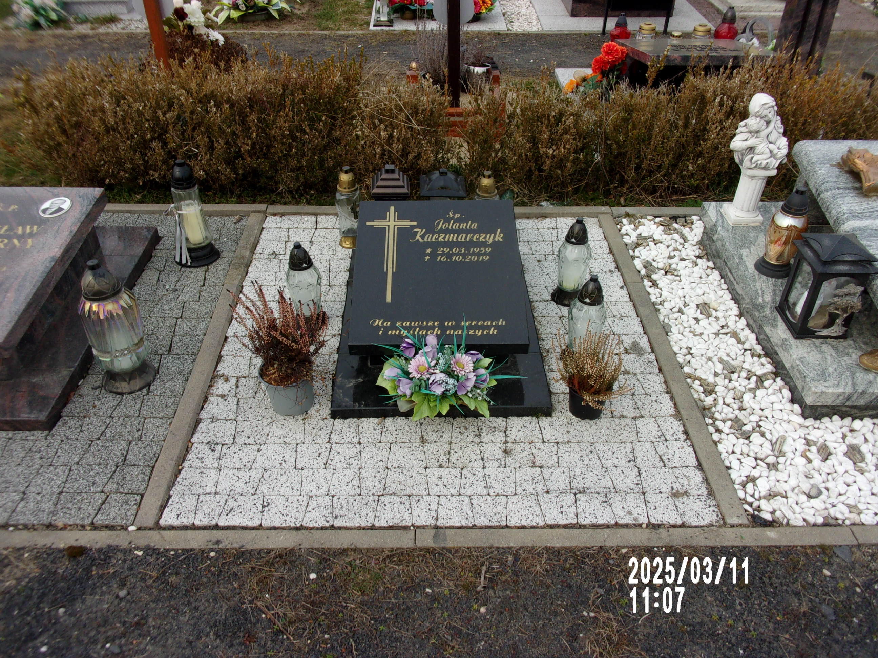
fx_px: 710
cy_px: 329
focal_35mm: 28
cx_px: 439
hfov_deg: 63.4
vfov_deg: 49.7
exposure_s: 1/70
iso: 80
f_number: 10.8
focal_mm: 5.1
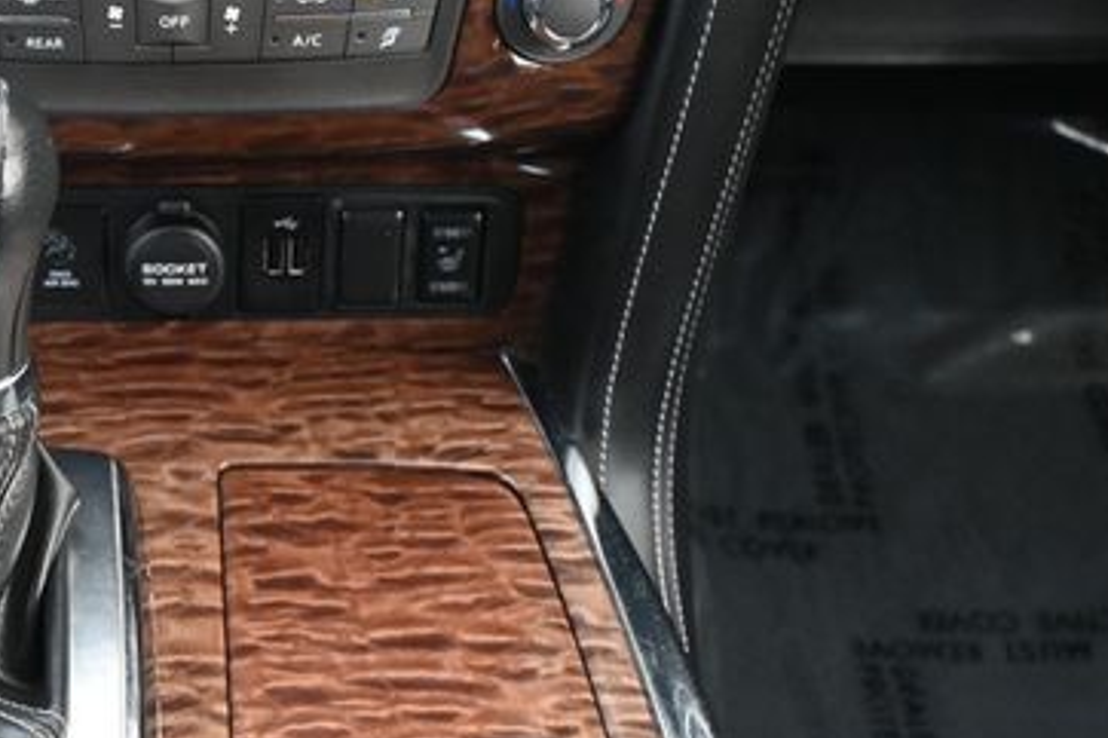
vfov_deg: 19.5
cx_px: 174
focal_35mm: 69
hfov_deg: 28.4
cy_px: 594
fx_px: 2123
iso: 1400
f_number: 4.5
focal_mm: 26
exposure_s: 1/125
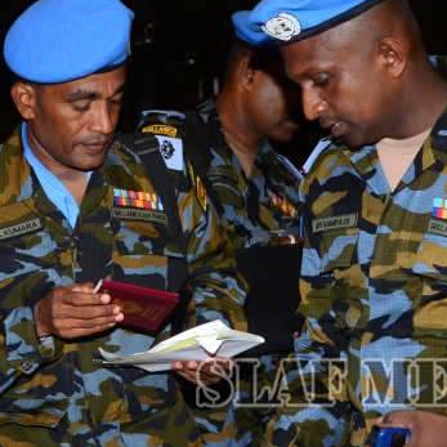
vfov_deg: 15.8
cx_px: 232
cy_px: 204
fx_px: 1607
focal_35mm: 110
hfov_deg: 15.8
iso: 800
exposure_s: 1/100
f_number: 6.3
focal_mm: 50
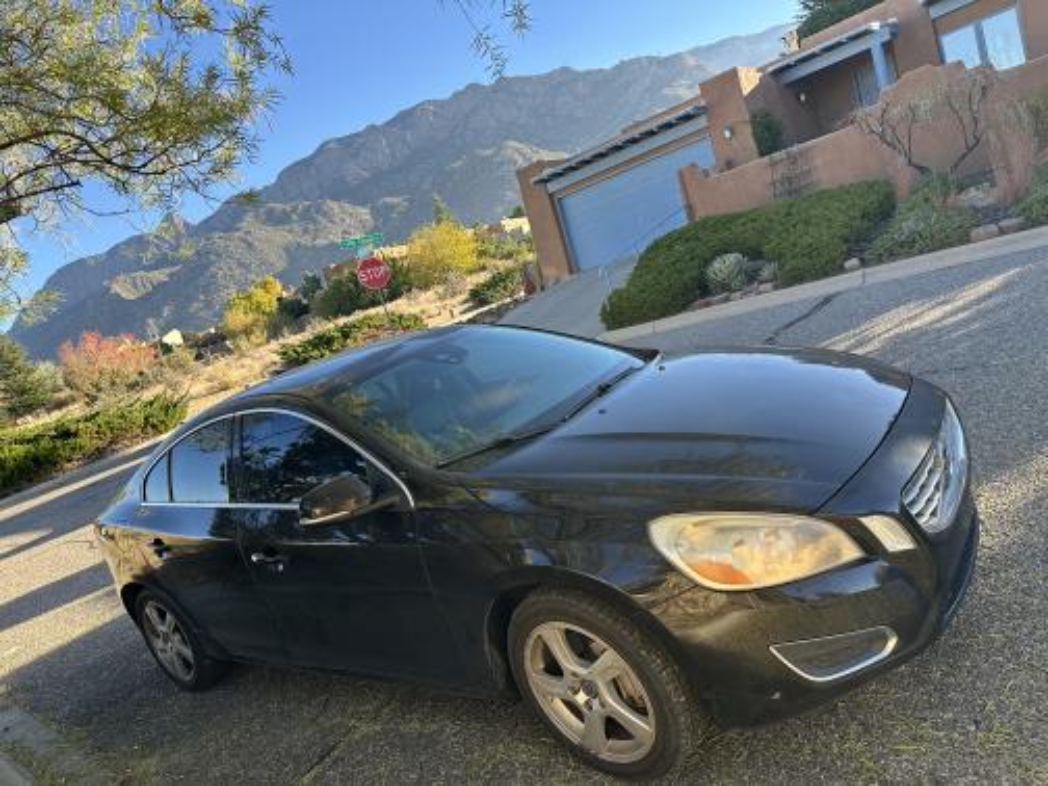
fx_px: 727
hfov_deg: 71.6
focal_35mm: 24
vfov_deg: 56.8
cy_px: 393
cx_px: 524
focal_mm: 6.86
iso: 80
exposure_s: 1/709
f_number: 1.78
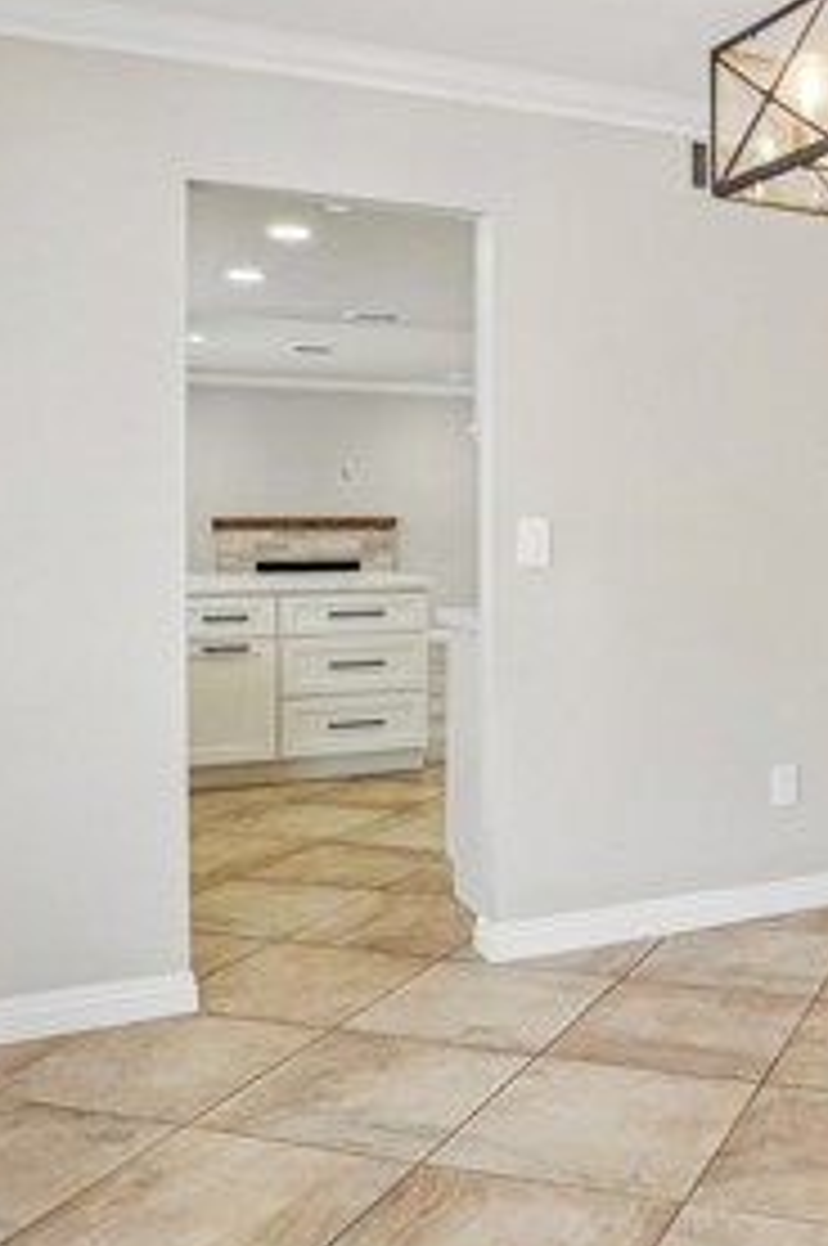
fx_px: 1280
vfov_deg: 51.8
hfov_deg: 33.6
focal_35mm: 37
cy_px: 535
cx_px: 770
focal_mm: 16
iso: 400
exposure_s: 1/30
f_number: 8
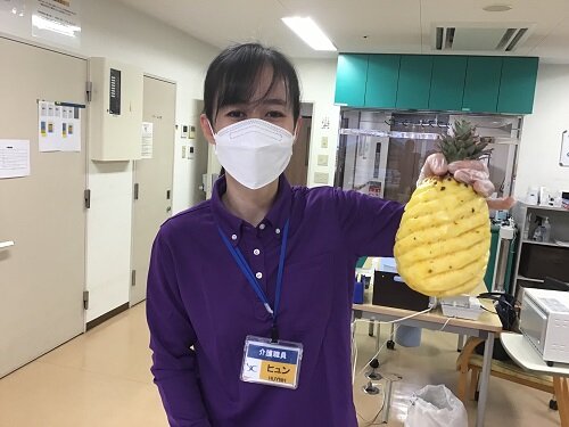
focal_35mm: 31
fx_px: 510
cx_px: 284
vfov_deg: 45.4
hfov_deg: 58.4
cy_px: 214
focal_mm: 3.3
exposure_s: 1/30
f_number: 2.4
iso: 64
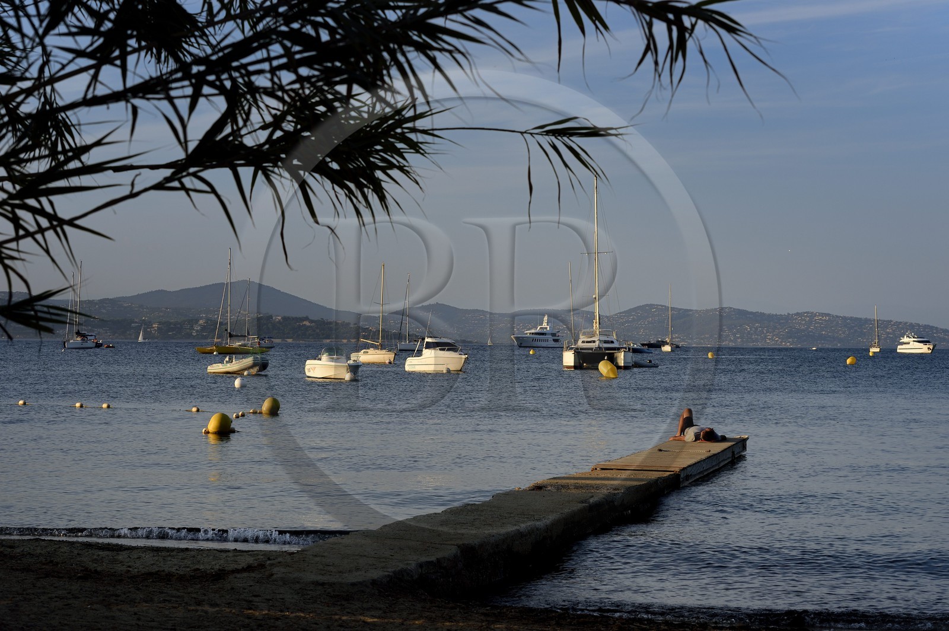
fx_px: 1844
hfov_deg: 28.9
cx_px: 474
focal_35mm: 70
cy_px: 316
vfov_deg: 19.4
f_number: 11
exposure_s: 1/200
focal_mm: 70
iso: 200
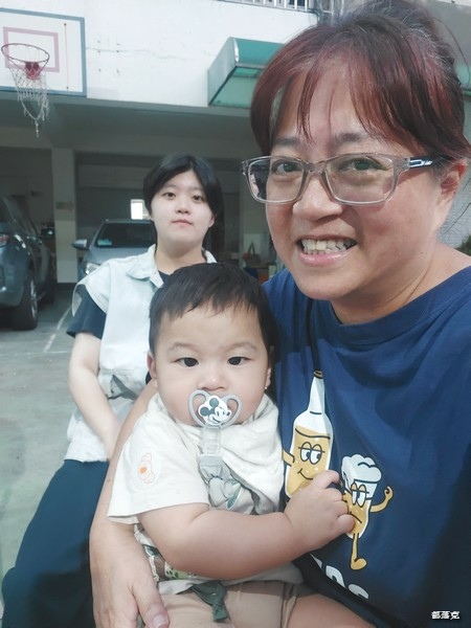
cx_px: 236
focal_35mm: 25
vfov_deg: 69.4
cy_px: 314
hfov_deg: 54.9
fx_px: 454
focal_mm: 3.75
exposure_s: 1/24
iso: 640
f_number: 2.2
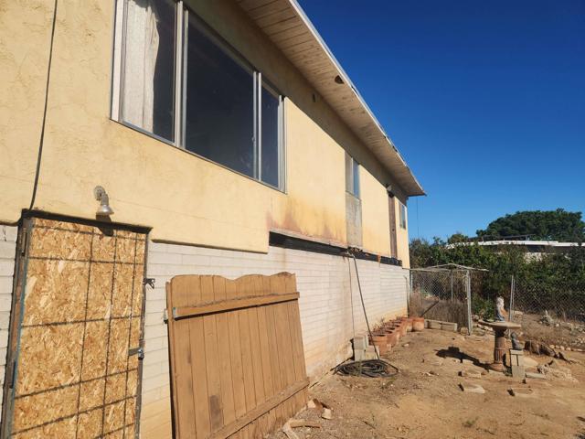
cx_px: 292
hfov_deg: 73.9
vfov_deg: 58.9
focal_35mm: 23
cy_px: 220
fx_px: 389
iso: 20
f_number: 1.8
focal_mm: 5.4
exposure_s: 1/3540
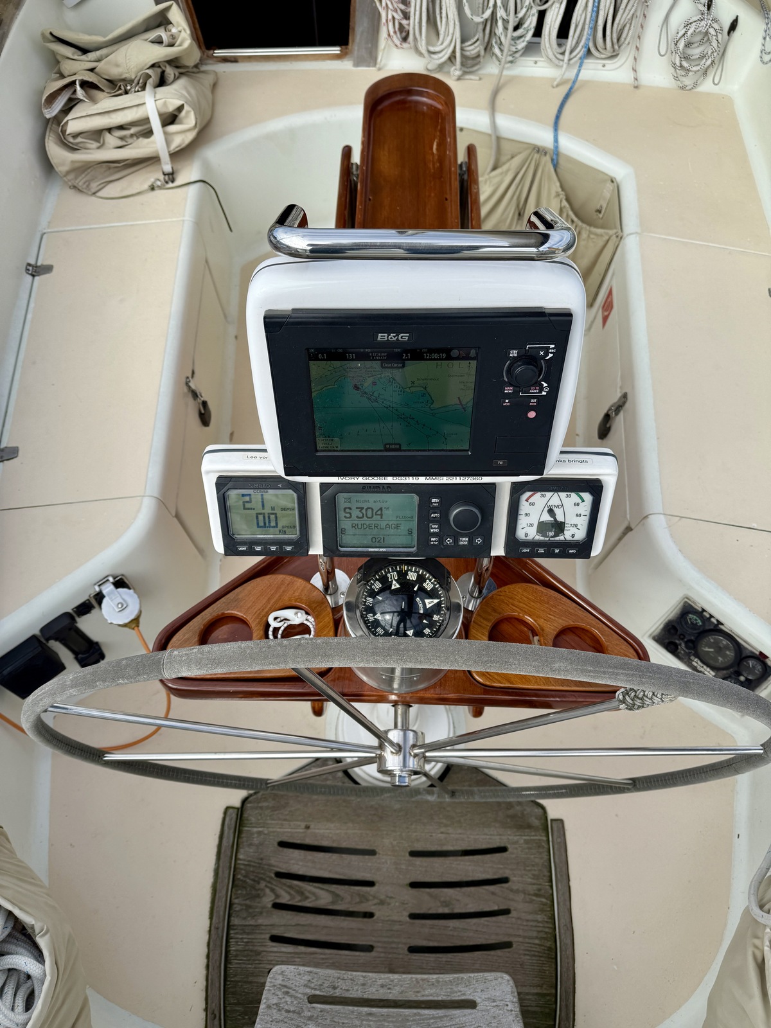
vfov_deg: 71.6
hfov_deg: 56.8
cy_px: 514
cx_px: 386
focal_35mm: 24
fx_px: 713
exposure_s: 1/3759
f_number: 1.78
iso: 80
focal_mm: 6.76
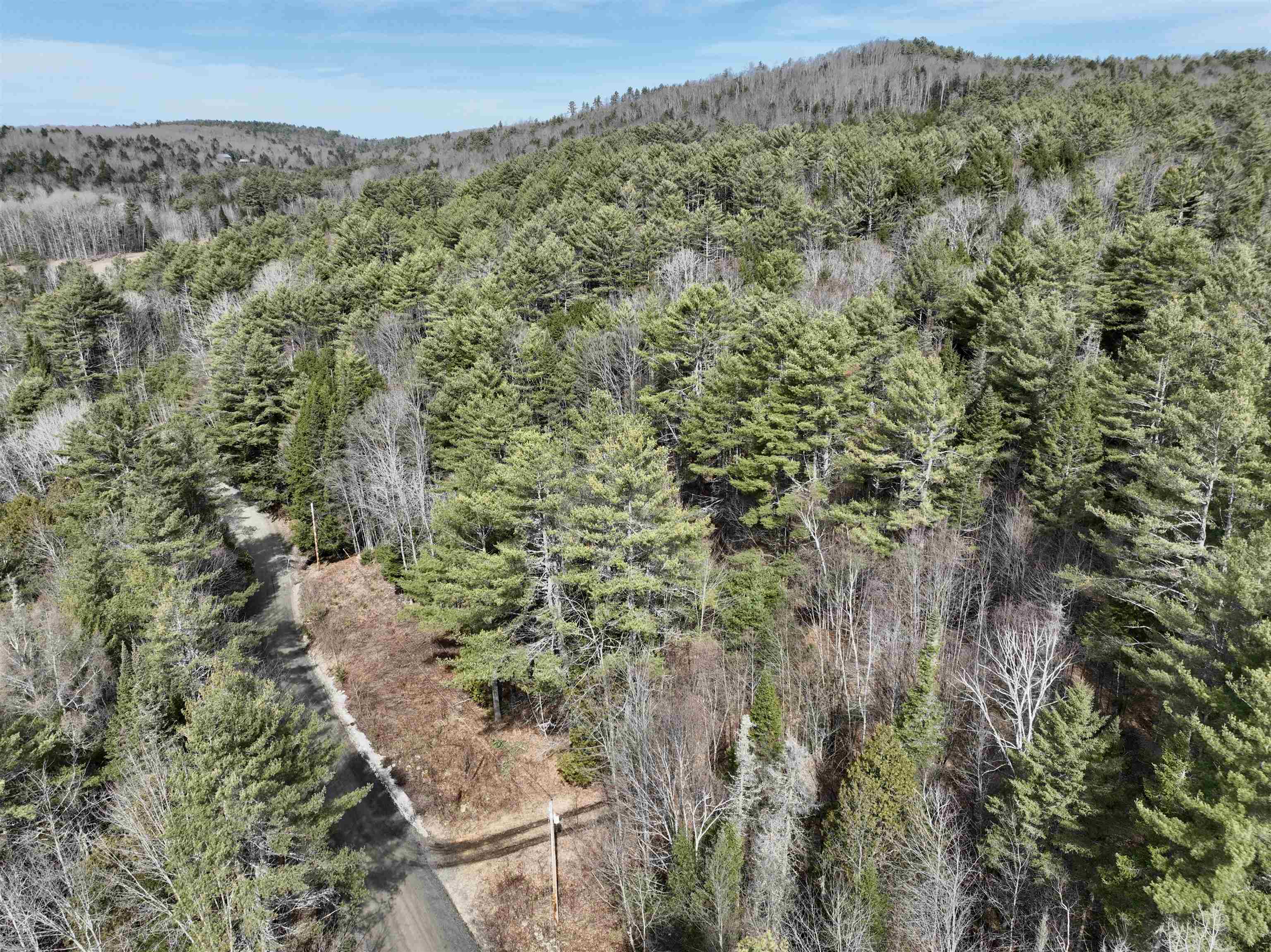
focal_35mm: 24
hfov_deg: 71.6
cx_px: 636
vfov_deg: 56.8
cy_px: 476
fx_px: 881
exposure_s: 1/1600
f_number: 2.8
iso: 130
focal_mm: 12.29
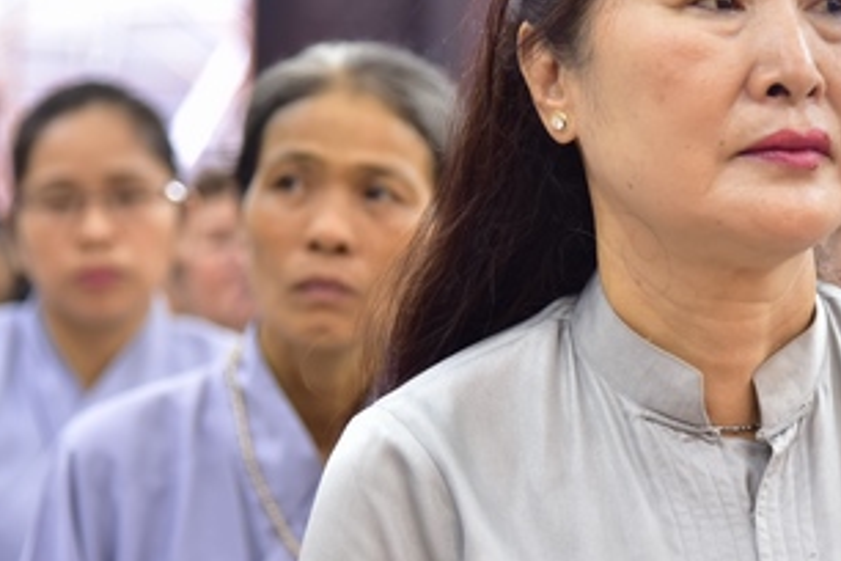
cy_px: 324
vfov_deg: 6.6
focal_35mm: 208
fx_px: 4859
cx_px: 511
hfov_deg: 9.9
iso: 640
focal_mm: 98
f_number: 4
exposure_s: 1/13
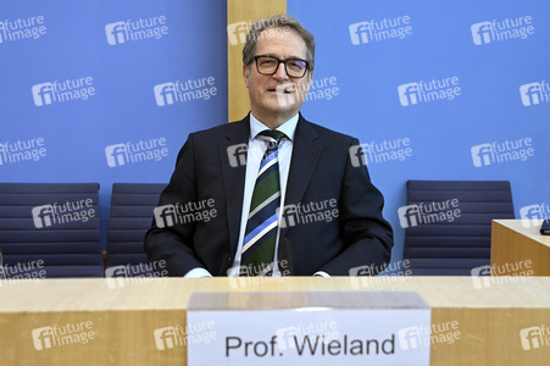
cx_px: 275
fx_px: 733
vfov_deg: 28.0
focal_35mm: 48
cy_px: 183
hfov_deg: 41.1
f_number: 5.6
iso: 4000
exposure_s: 1/640
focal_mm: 48
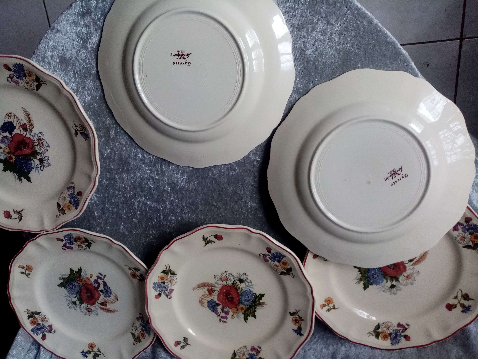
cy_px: 180
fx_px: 359
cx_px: 239
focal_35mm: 26
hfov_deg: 67.3
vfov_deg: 53.1
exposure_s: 1/230
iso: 102
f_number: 1.8
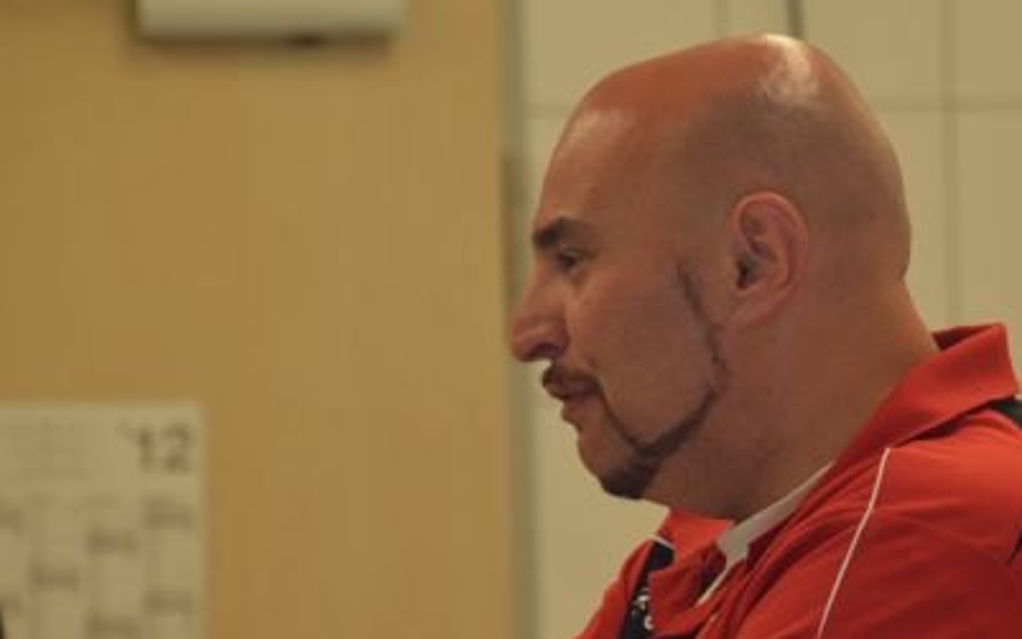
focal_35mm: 457
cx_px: 675
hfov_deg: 4.6
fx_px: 12734
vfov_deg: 2.9
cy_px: 386
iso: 900
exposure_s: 1/125
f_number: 5.6
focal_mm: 200
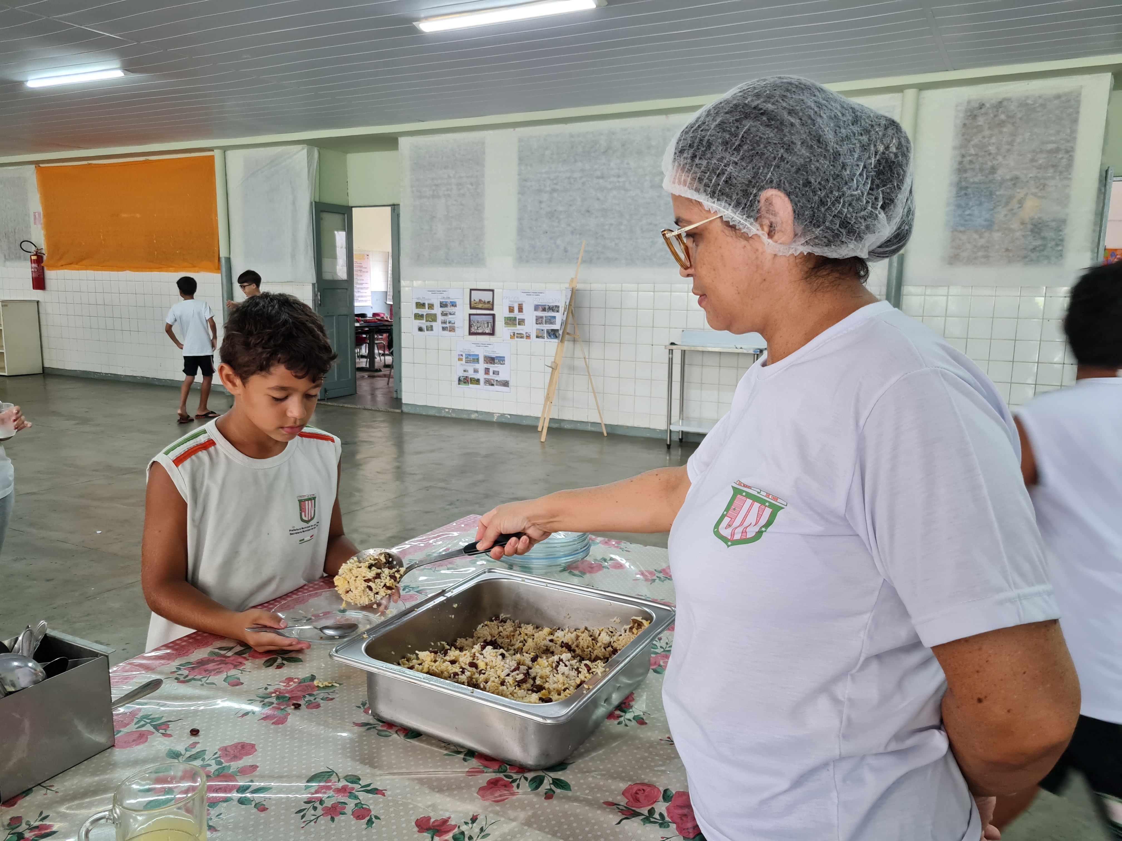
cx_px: 561
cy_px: 420
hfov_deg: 67.3
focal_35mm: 26
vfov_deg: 53.1
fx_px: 843
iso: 250
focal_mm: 5.4
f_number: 1.8
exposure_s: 1/60
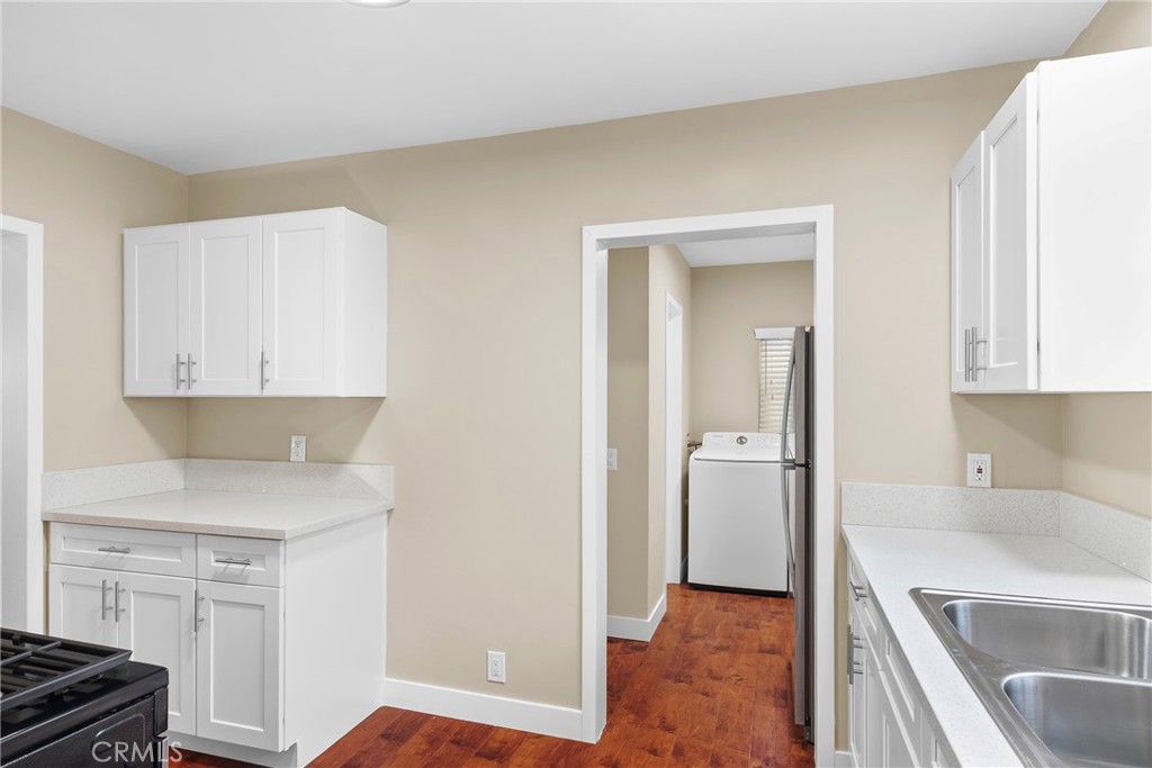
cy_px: 384
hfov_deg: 84.0
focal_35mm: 20
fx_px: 640
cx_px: 576
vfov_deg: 61.9
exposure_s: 1/10
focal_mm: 20
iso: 320
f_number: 9.5
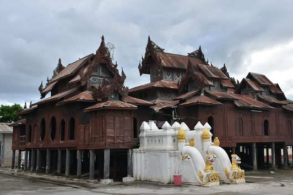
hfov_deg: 44.5
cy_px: 101
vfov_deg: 30.5
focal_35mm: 44
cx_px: 158
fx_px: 358
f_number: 4.5
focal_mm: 26
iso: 400
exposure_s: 1/1000
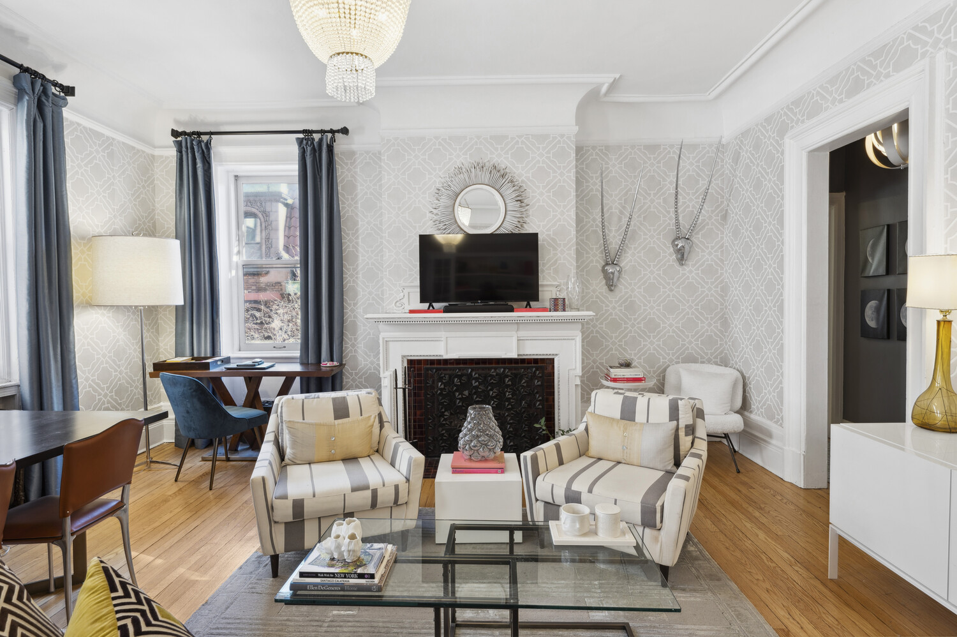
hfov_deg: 88.5
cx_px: 478
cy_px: 318
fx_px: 491
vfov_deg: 65.9
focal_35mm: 18
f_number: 11
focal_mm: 18.5
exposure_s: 1/1.25
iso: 200
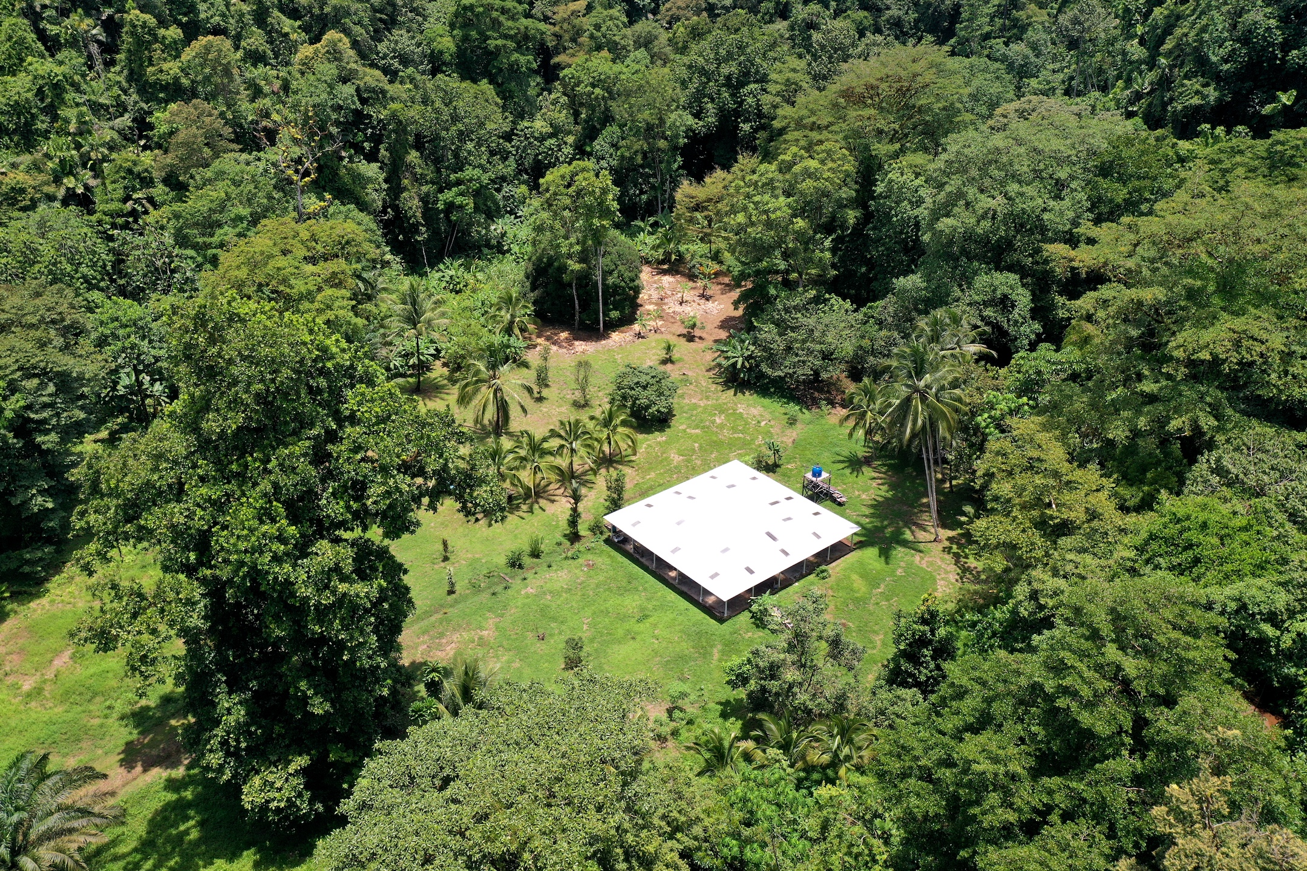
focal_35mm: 28
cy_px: 436
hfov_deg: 65.5
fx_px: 1016
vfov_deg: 46.4
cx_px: 654
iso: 100
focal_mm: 10.26
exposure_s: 1/400
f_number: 5.6
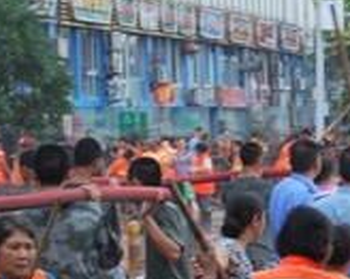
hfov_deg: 7.4
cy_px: 209
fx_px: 2687
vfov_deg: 6.0
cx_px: 252
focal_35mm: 260
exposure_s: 1/30
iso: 400
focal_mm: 55
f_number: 5.6
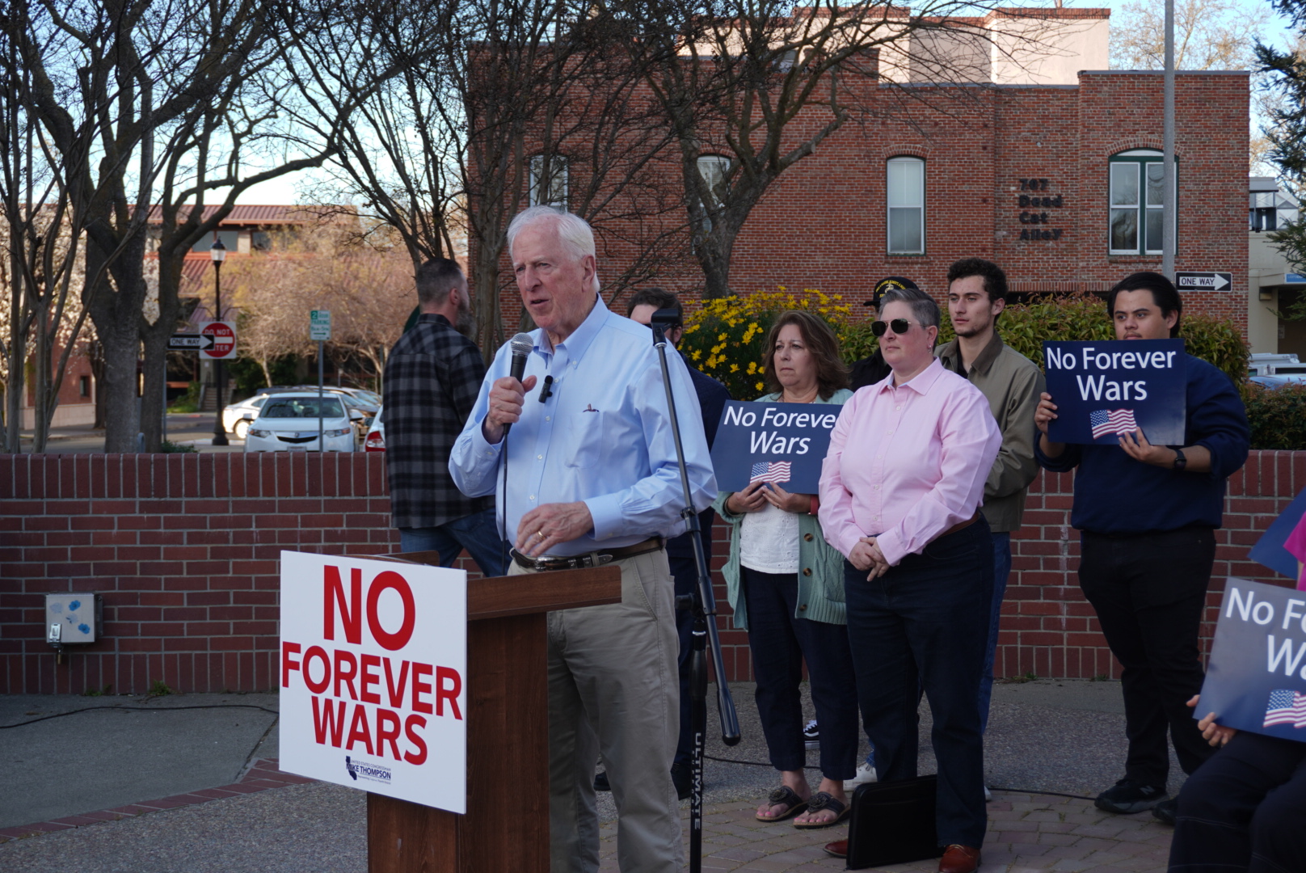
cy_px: 436
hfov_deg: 35.9
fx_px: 2015
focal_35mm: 56
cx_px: 653
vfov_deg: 24.4
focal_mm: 37
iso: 64
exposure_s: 1/60
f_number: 5.6
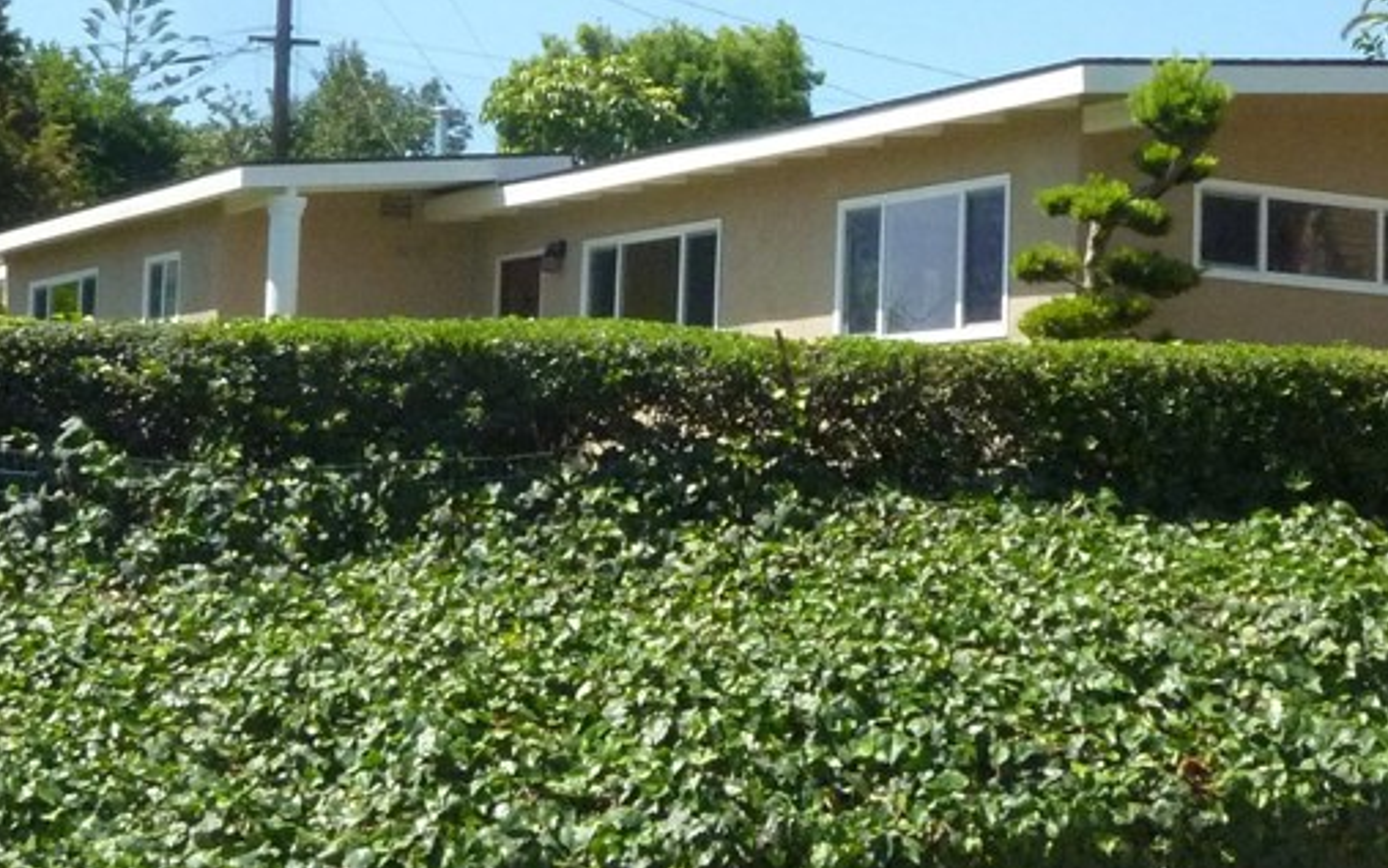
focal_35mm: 79
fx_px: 2989
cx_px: 756
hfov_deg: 26.1
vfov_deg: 16.5
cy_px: 296
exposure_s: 1/800
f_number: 6.3
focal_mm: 5.3
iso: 400
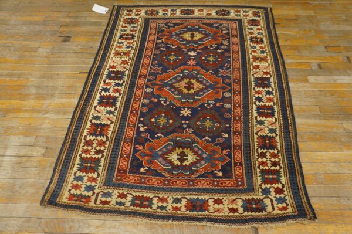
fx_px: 308
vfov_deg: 41.6
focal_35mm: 32
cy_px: 117
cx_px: 176
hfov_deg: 59.5
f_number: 4
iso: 1250
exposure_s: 1/60
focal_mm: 21
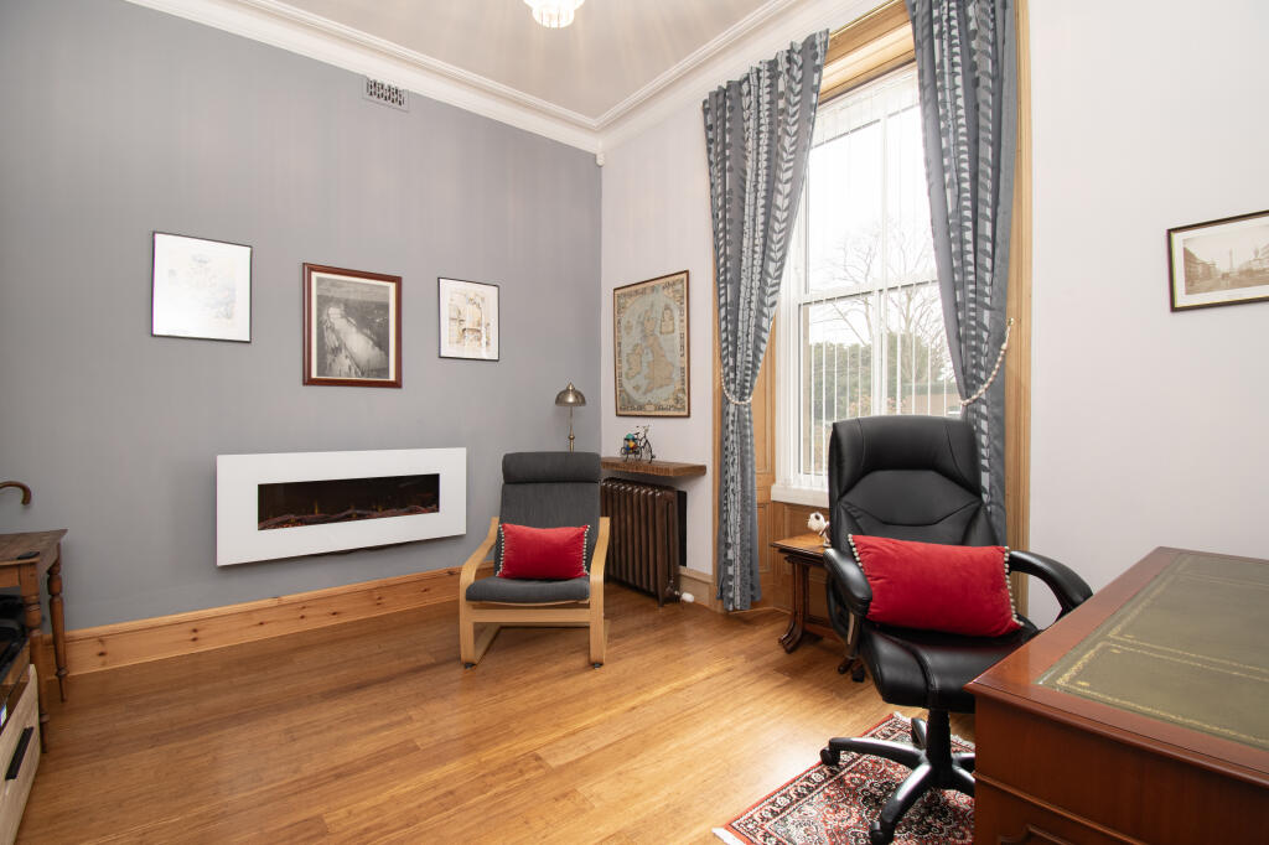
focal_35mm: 15
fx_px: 529
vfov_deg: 77.3
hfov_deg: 100.4
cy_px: 422
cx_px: 634
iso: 320
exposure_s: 1/5
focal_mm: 10
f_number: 8
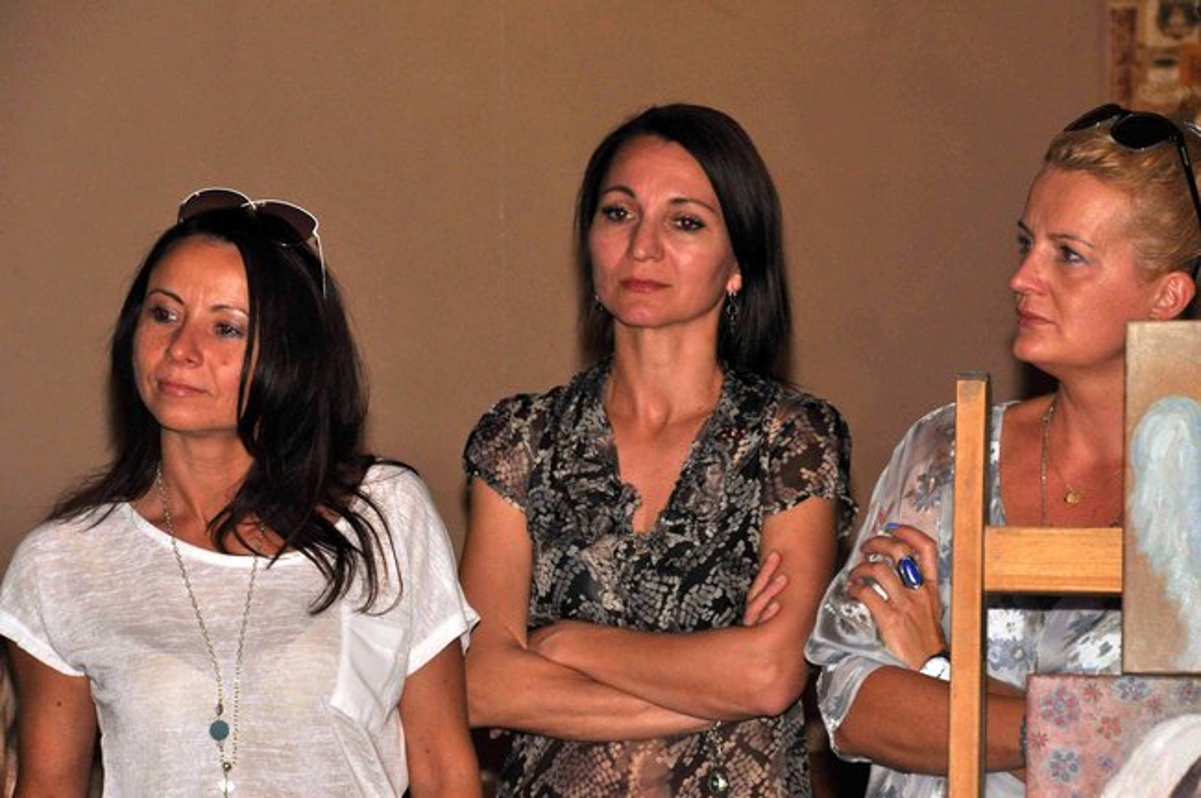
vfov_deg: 5.9
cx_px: 600
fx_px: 7749
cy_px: 399
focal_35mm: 232
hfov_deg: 8.9
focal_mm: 155
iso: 800
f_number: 10
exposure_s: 1/60
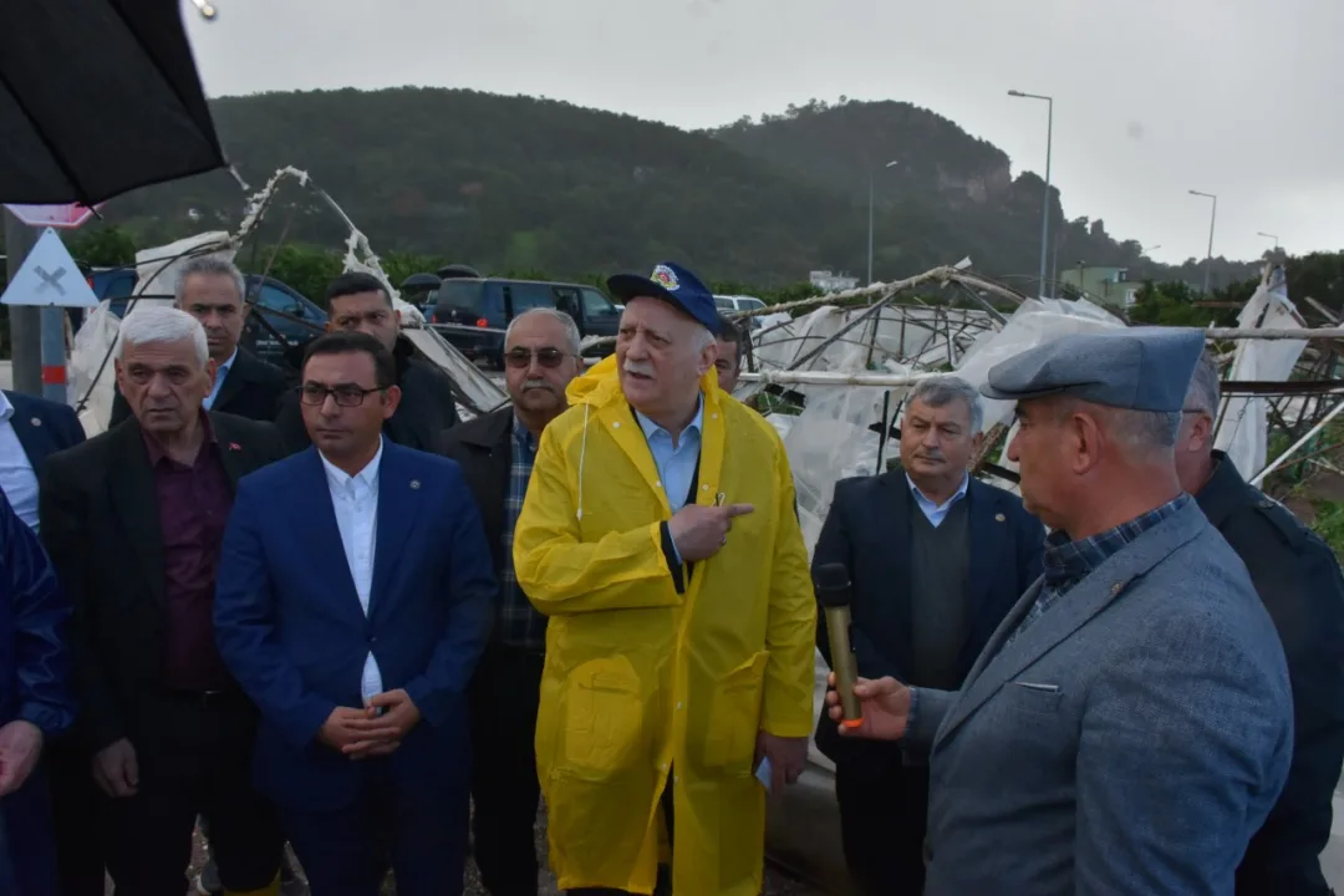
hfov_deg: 67.4
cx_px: 672
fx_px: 1008
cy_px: 448
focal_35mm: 27
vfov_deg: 47.9
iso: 560
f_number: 8
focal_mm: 18
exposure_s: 1/500
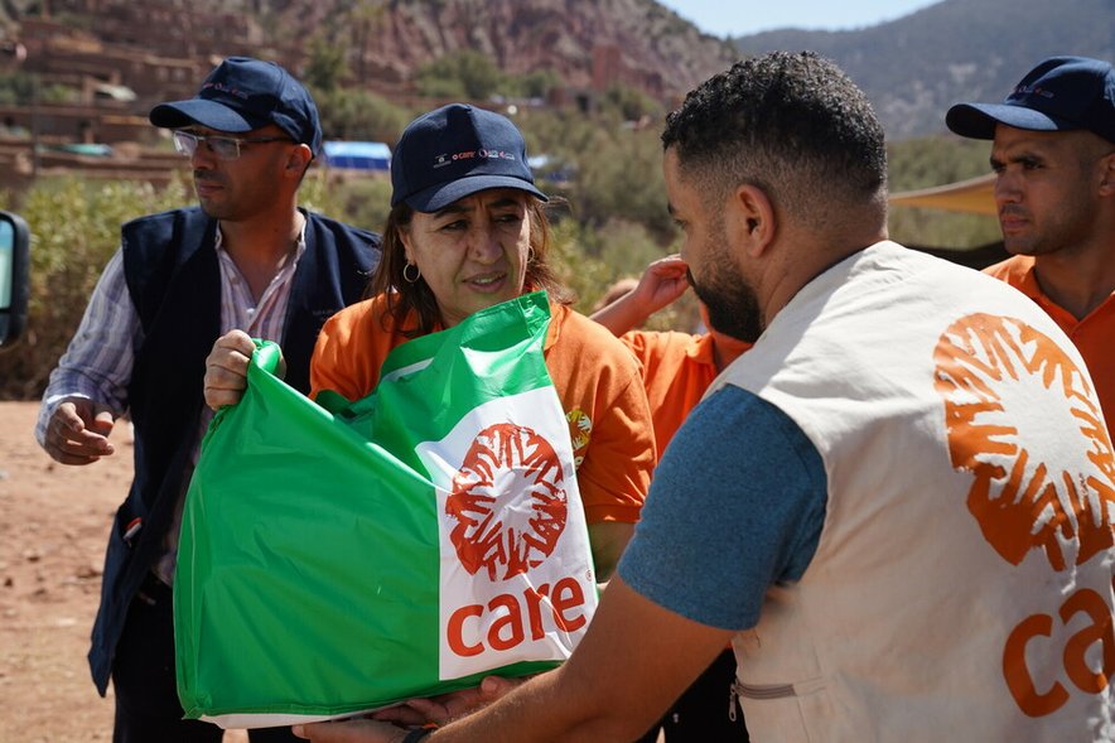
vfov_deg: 31.2
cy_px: 372
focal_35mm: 43
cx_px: 558
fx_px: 1331
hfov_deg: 45.4
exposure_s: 1/4000
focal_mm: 43
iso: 800
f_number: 4.5
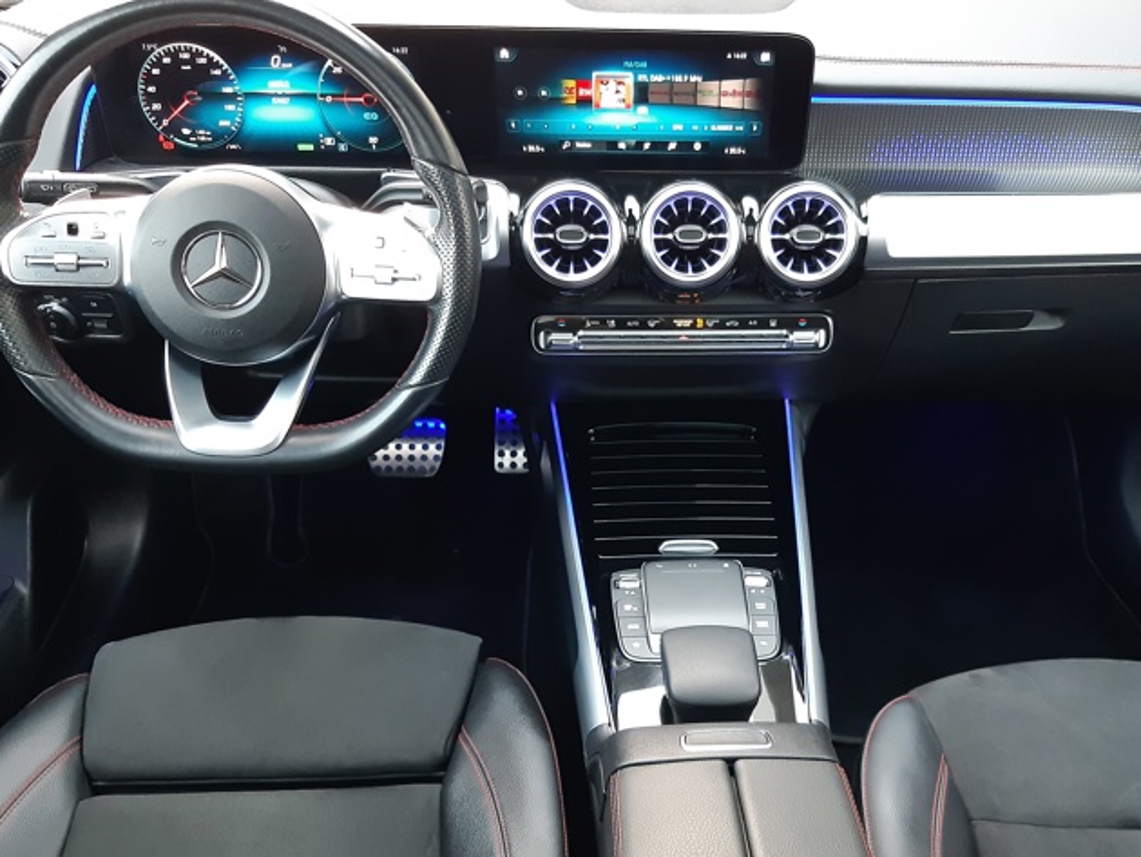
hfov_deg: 55.1
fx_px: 1088
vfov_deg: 42.9
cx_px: 650
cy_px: 467
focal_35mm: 33
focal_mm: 3.92
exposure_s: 1/25
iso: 400
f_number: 1.7
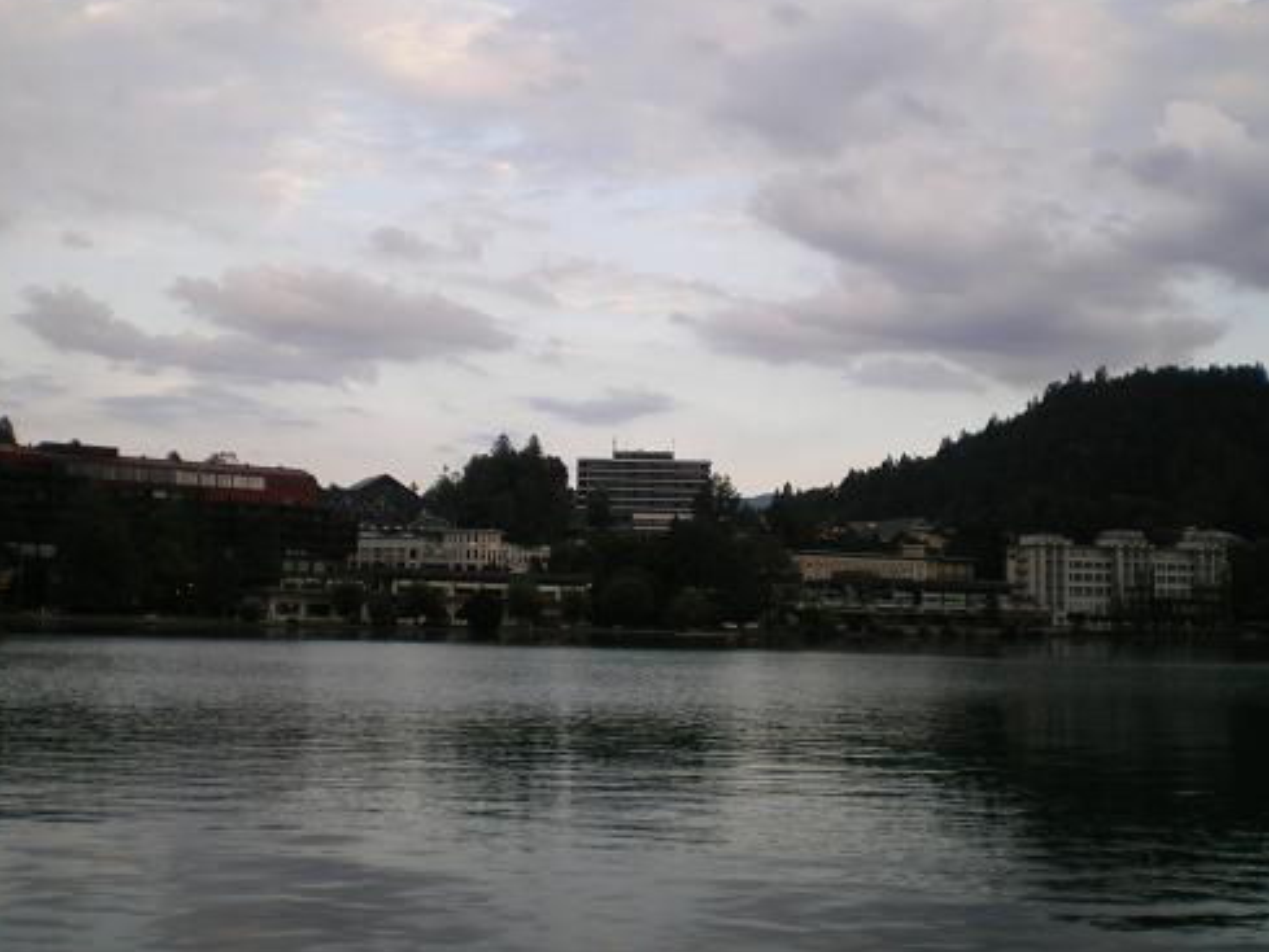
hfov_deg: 45.8
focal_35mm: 41
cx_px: 654
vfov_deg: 35.1
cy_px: 454
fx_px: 1503
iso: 64
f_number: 3.1
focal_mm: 6.3
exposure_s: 1/125
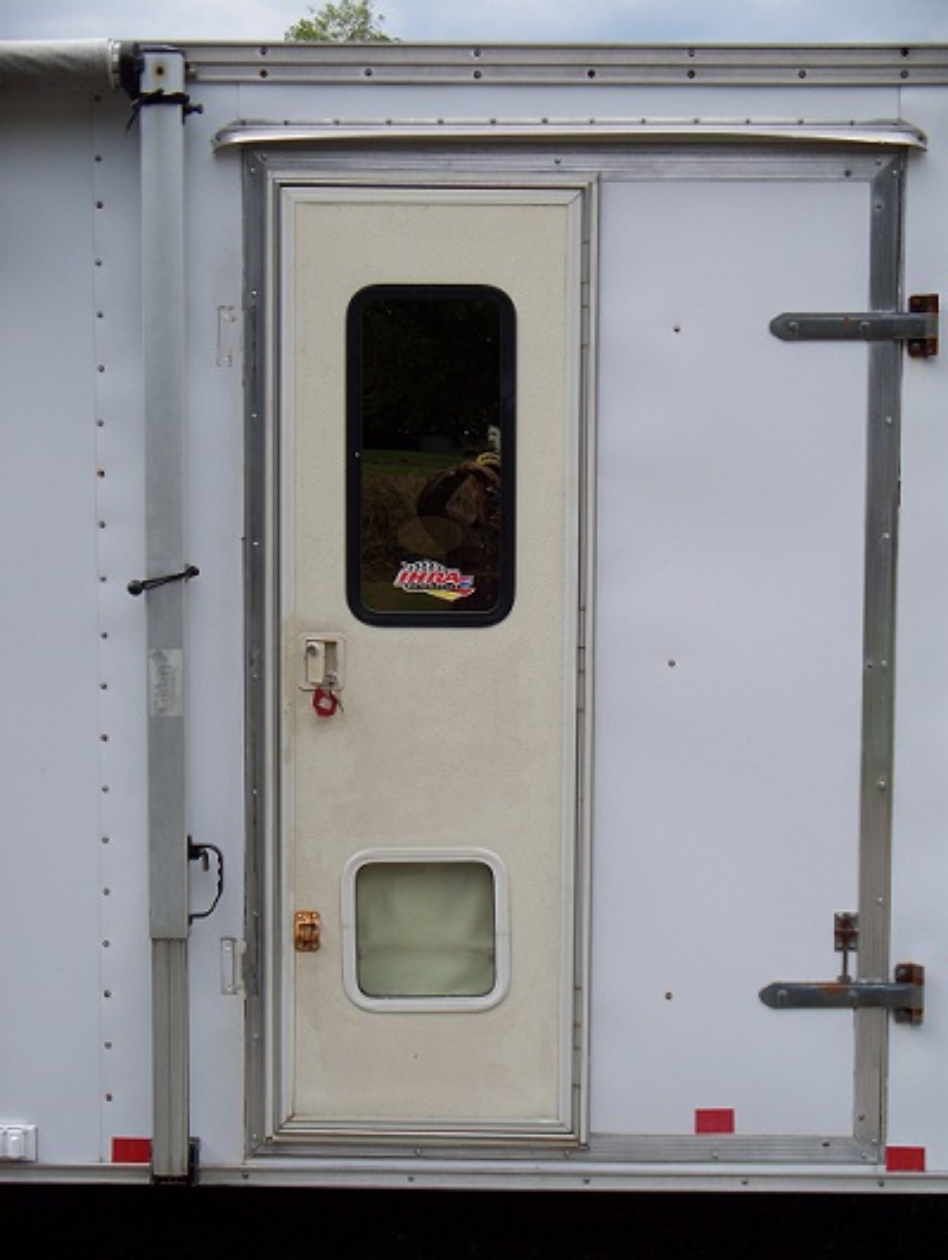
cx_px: 474
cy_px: 630
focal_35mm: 61
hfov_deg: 24.1
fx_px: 2224
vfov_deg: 31.7
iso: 64
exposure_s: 1/640
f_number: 3.1
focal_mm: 12.89
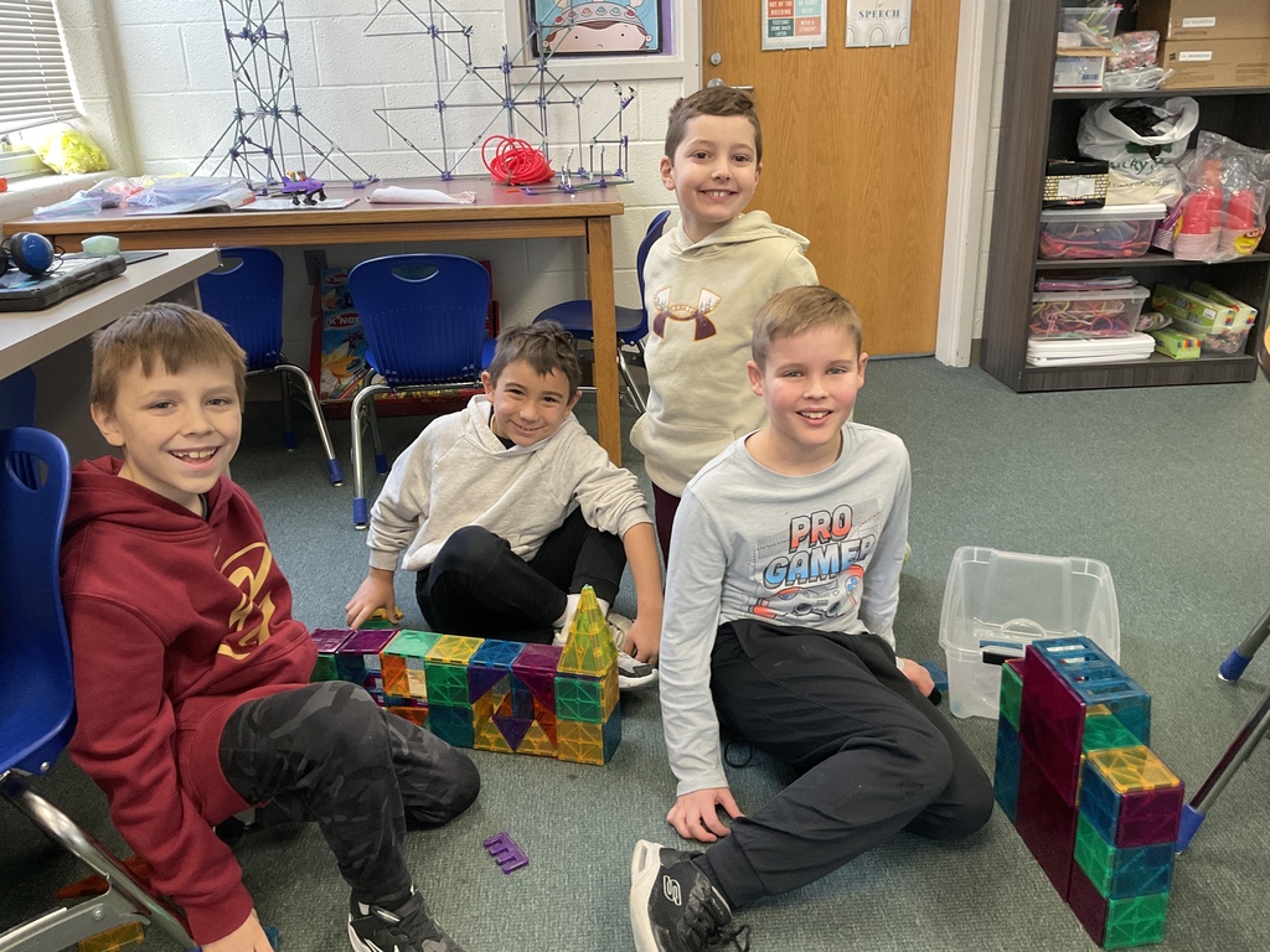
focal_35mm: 29
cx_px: 635
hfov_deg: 61.7
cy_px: 476
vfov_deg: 48.2
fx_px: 1064
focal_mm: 3
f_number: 1.8
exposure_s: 1/60
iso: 100
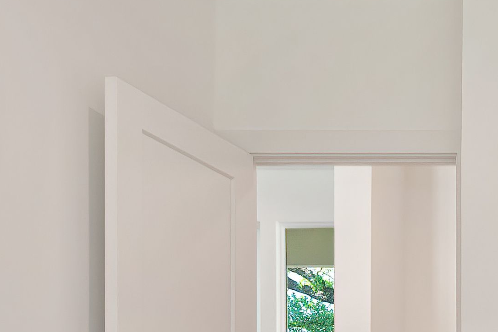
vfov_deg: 15.8
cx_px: 768
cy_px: 522
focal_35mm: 78
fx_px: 1079
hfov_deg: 21.4
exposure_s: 1/125
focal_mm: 14
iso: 640
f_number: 6.3
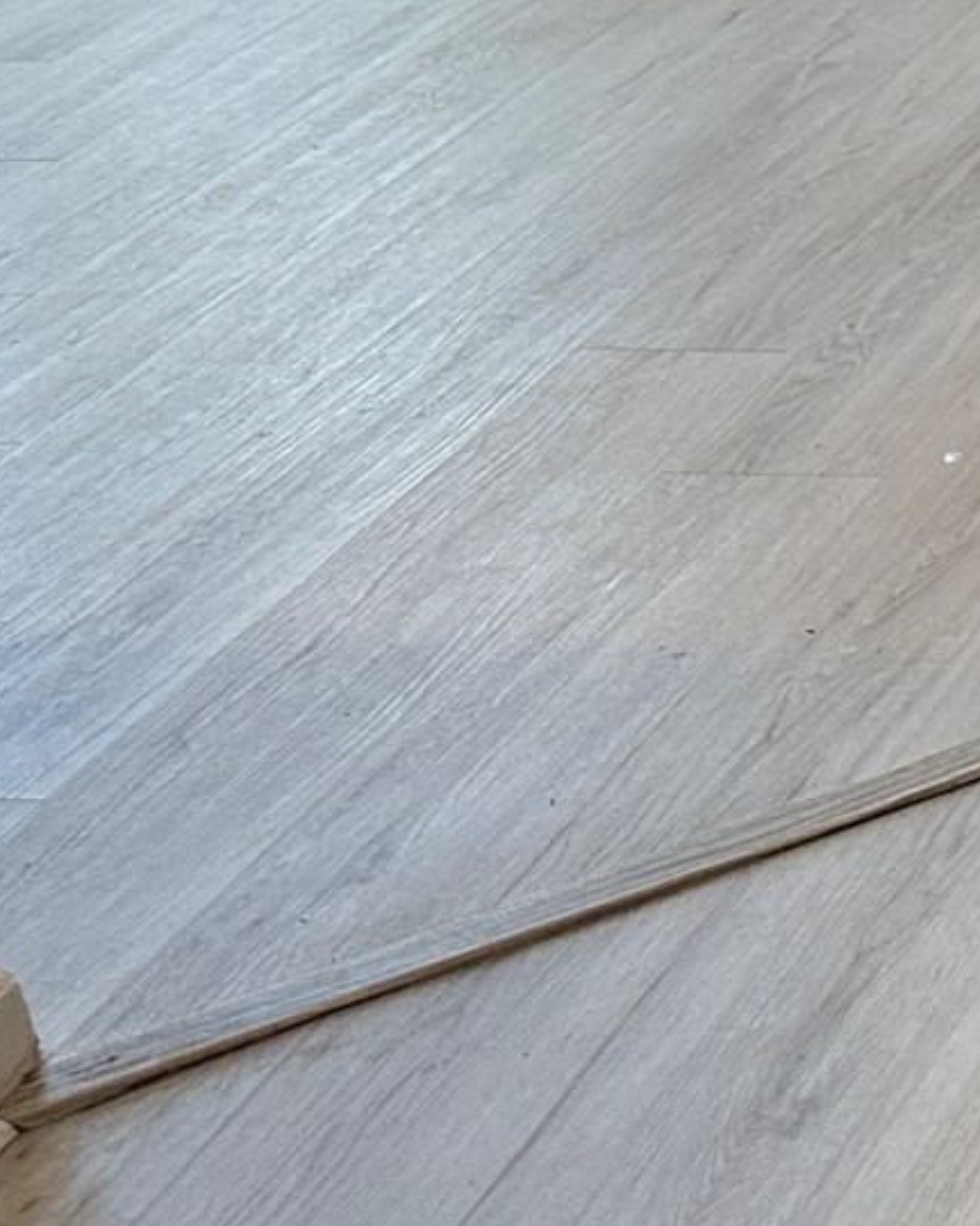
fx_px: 3228
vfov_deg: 19.5
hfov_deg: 13.3
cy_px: -439
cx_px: 2278
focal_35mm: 89
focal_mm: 6.86
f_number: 1.78
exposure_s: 1/60
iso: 125
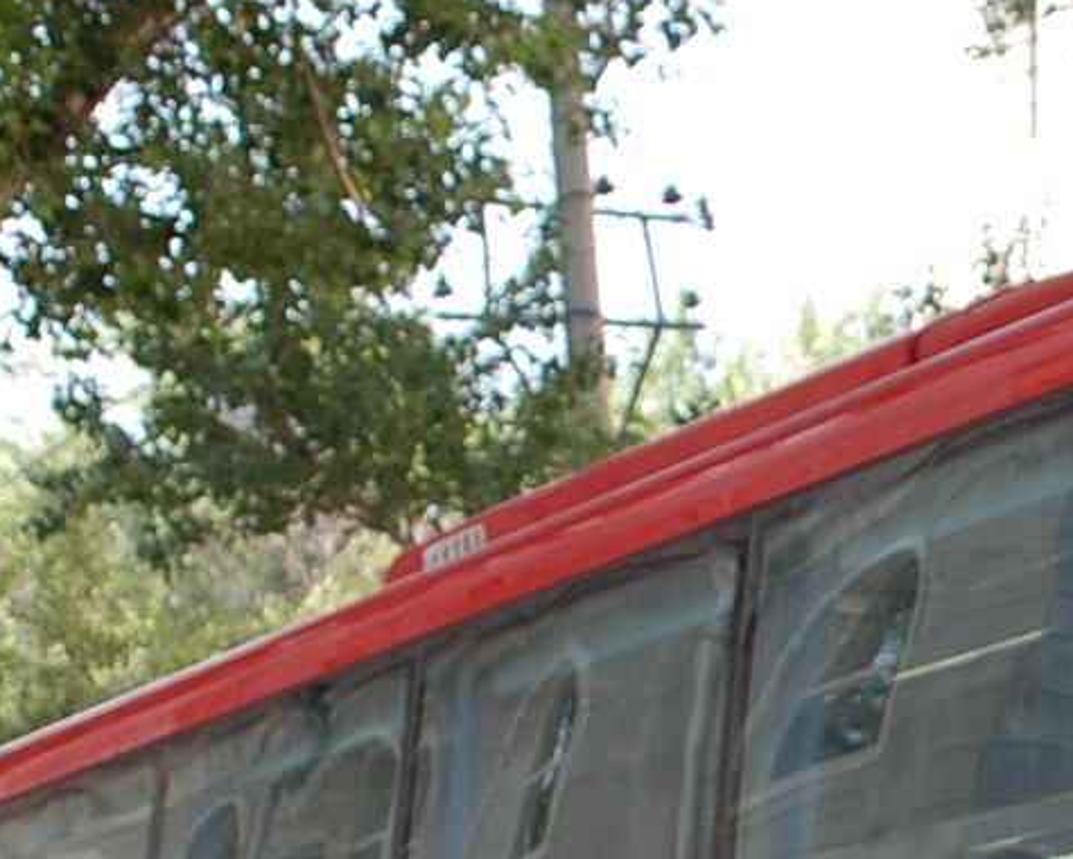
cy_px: 1223
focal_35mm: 161
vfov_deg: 9.4
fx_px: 5113
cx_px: 1746
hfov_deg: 11.4
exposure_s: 1/100
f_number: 5
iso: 200
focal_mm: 28
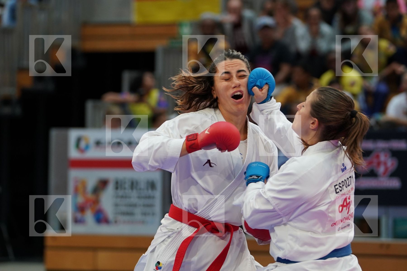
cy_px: 136
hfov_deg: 10.3
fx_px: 2250
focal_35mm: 199
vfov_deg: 6.9
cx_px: 204
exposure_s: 1/1000
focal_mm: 133
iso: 1250
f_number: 2.8
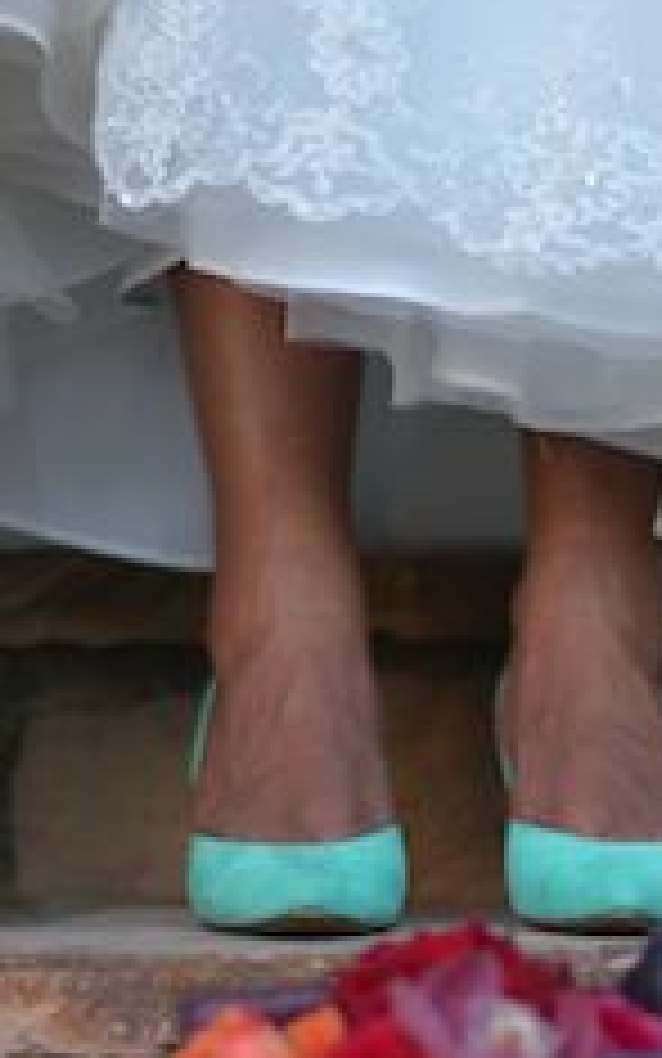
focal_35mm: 139
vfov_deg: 15.0
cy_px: 642
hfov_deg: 9.4
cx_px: 504
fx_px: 4010
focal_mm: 50
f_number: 1.8
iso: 640
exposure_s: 1/500
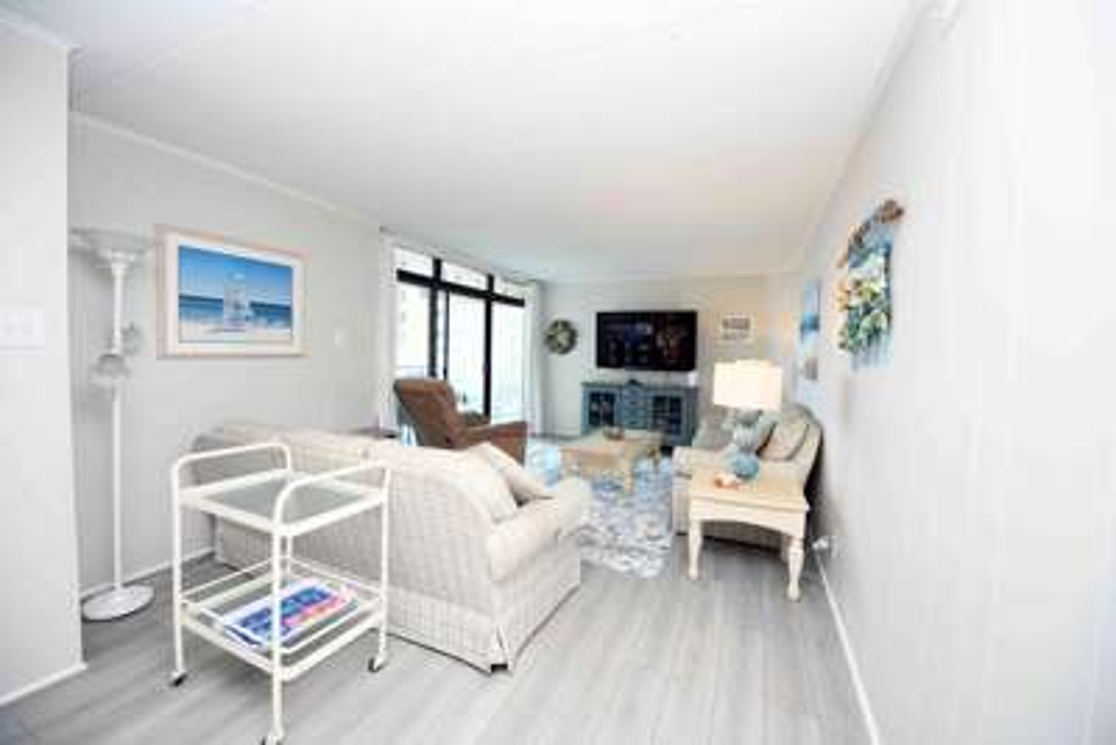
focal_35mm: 14
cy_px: 372
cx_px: 558
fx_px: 434
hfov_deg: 104.2
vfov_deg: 81.3
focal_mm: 14
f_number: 2.8
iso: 100
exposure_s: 1/80
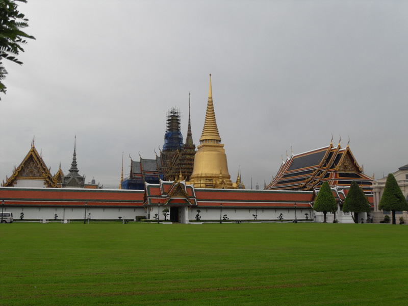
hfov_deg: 52.6
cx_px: 204
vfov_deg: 40.7
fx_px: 413
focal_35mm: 35
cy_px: 153
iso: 80
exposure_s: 1/125
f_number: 8.1
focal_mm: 7.5
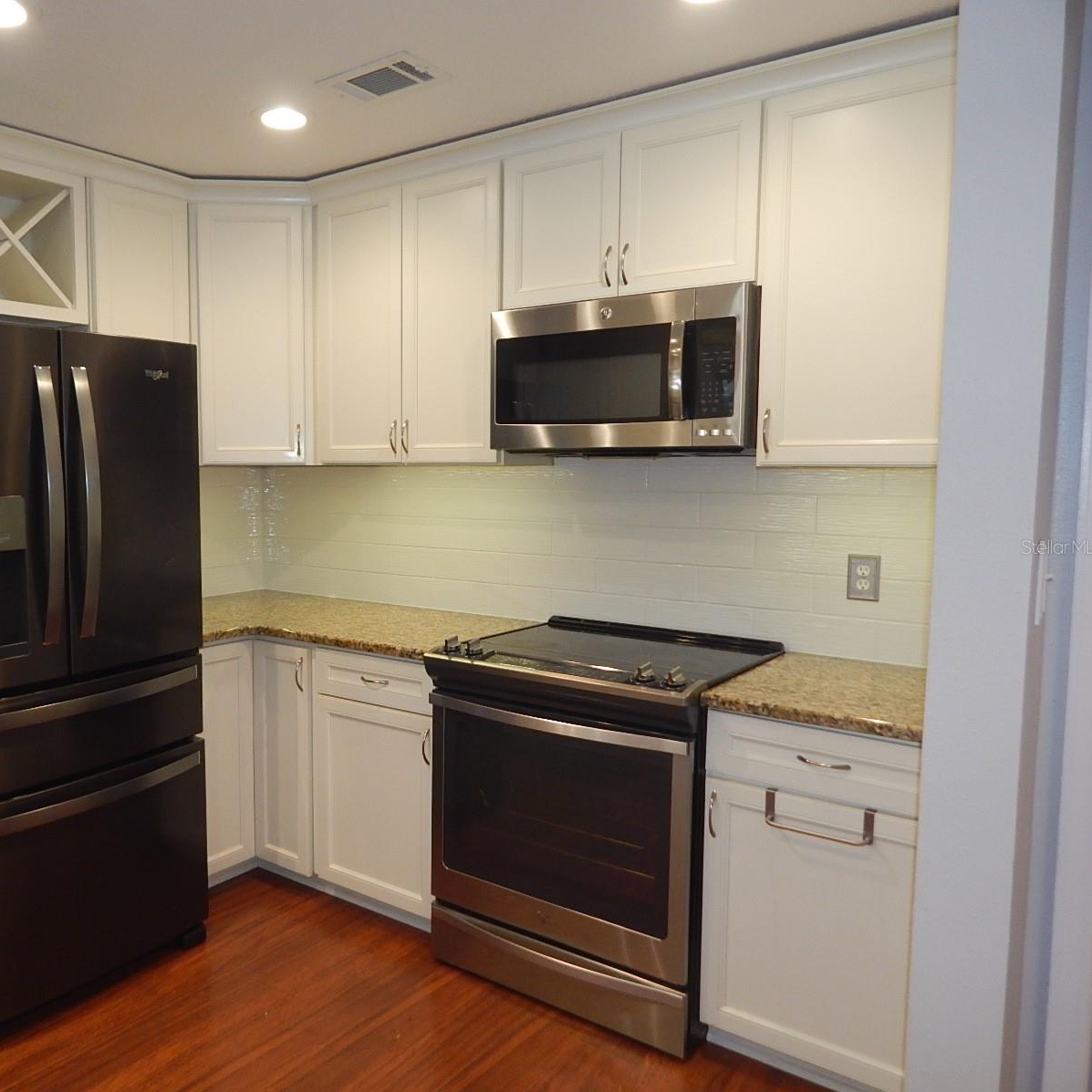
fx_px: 928
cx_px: 378
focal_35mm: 26
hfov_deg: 59.7
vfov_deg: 60.9
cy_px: 546
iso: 200
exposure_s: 1/30
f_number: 3
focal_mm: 4
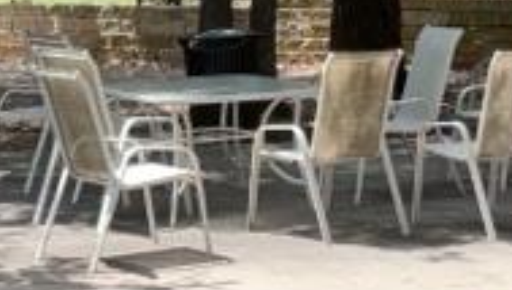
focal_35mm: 159
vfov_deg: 7.6
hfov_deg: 13.5
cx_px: 249
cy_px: -60
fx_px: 2162
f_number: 1.8
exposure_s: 1/360
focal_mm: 3
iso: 25
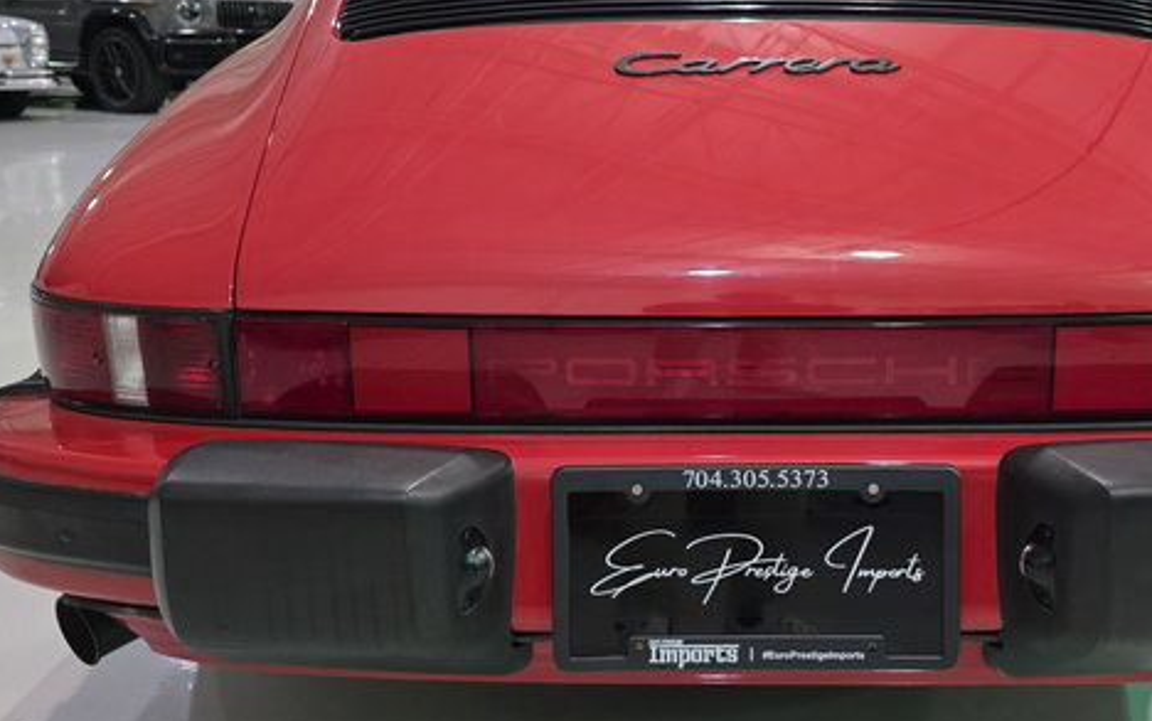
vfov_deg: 32.0
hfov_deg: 48.6
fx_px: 1256
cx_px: 741
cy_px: 342
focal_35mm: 40
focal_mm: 6.3
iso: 640
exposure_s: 1/120
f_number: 1.7
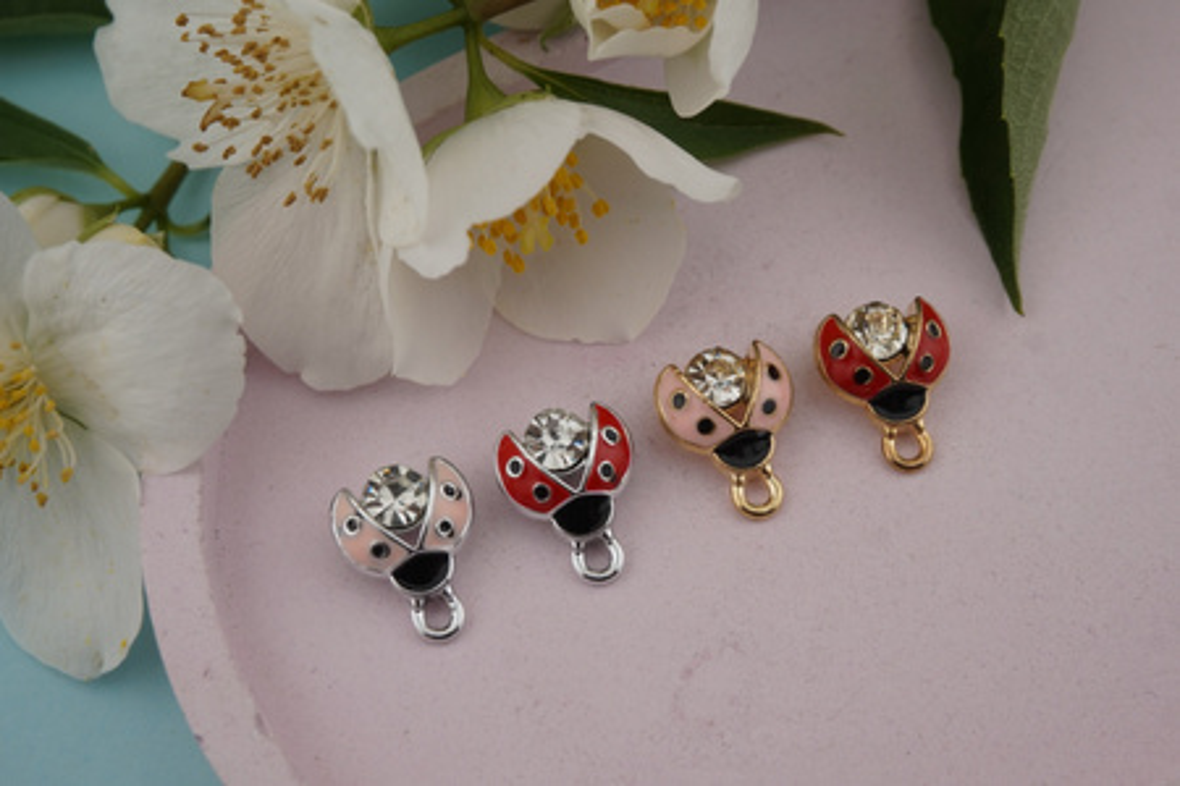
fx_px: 1573
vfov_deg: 28.1
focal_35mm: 48
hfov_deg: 41.1
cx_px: 590
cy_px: 393
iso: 100
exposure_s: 1/125
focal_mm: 32
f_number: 9
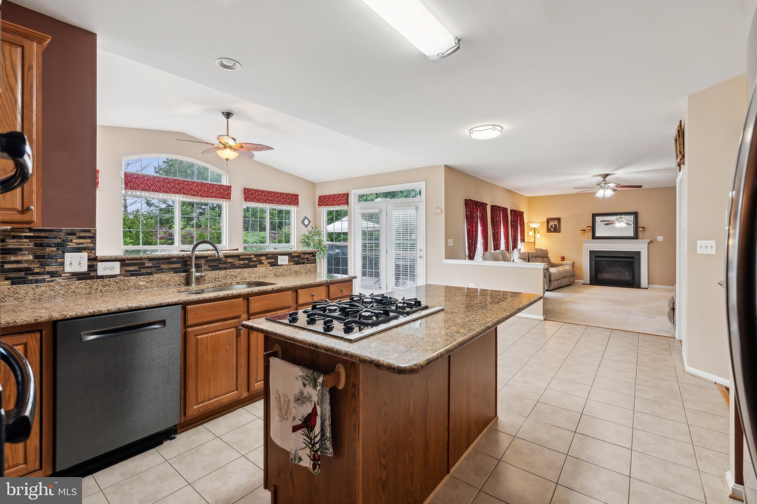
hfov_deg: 96.7
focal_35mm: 16
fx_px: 336
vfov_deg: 73.7
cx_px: 378
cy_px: 252
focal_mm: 16
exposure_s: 1/25
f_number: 8
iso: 500
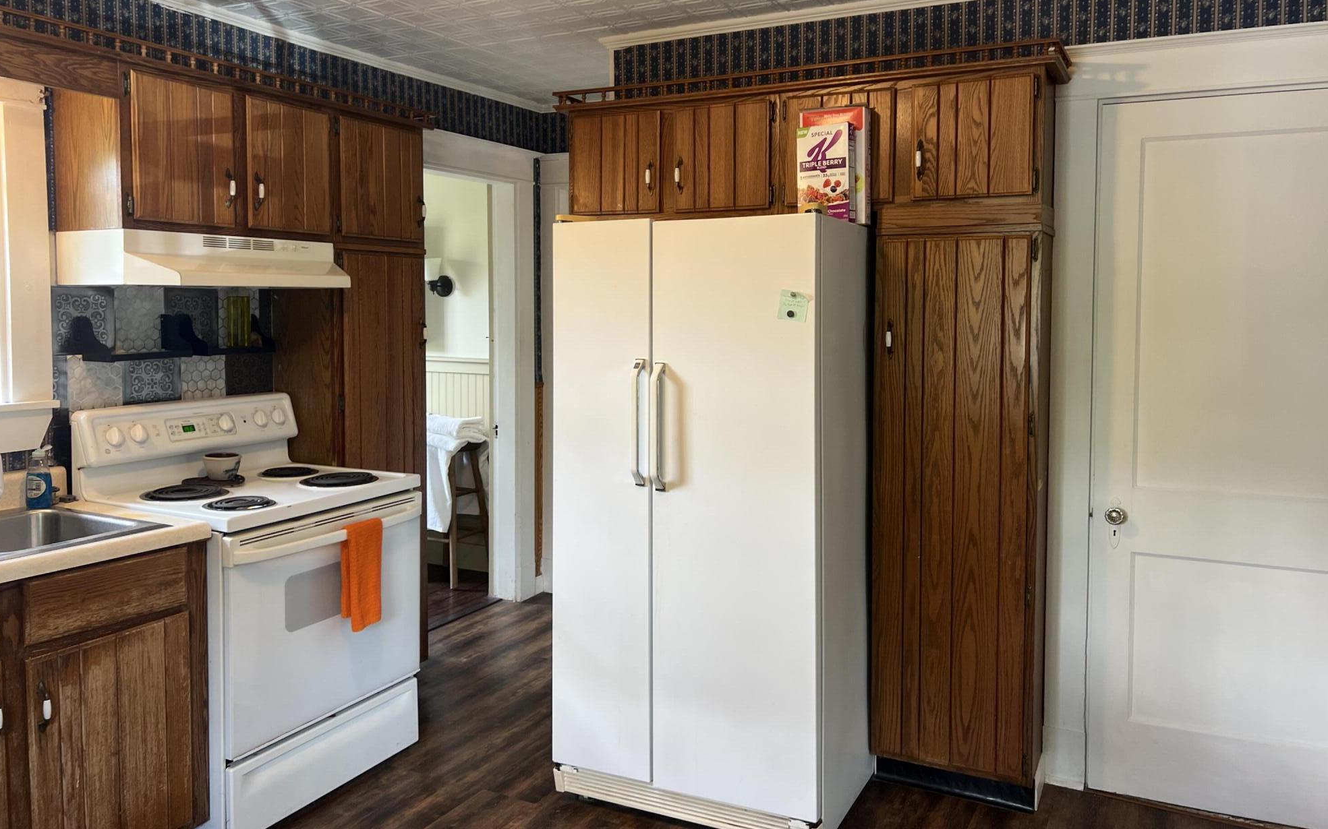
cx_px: 655
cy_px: 364
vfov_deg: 44.4
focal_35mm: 28
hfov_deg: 66.5
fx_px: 1013
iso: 64
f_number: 1.5
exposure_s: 1/60
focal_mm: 5.7
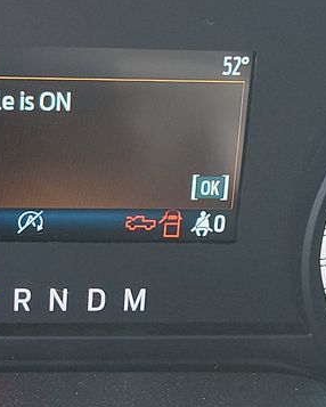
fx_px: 1265
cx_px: 78
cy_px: 189
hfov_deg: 14.6
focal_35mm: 105
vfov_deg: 18.3
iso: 68
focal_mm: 6.7
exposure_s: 1/59
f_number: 1.8
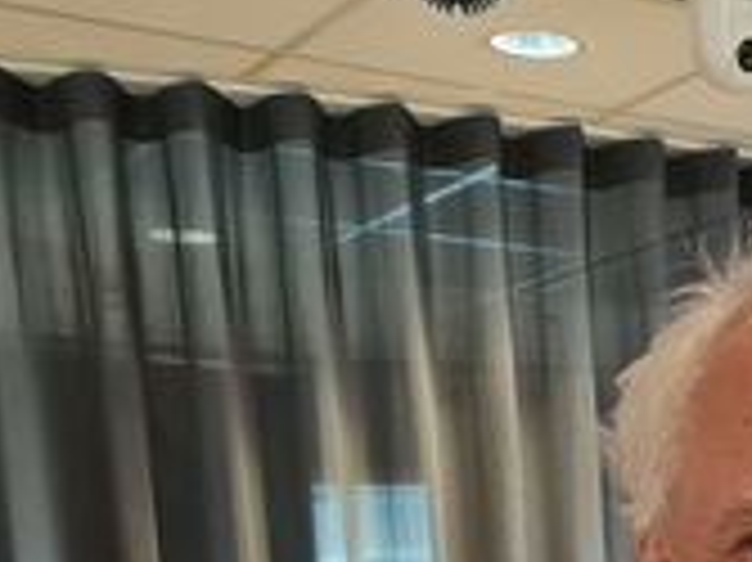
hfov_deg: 20.0
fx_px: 1910
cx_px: 1040
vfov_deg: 15.1
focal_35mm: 88
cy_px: 917
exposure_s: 1/50
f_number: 1.8
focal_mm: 5.4
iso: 160
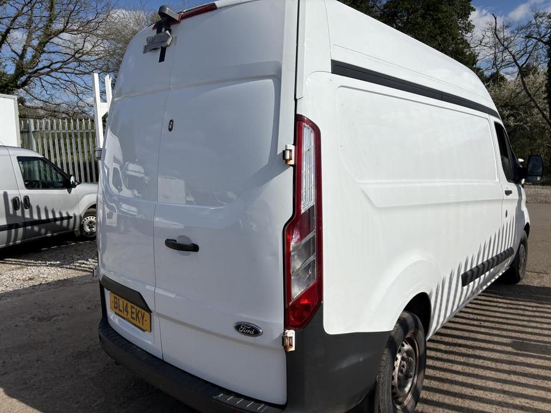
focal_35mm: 26
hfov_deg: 67.3
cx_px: 276
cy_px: 206
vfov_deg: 53.1
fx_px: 414
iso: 32
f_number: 1.6
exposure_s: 1/10101
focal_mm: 5.96
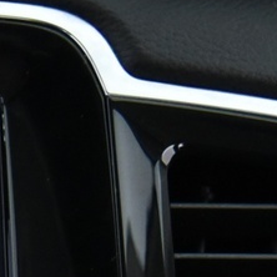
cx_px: -328
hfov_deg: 6.2
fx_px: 2472
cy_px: 563
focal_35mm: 273
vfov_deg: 6.2
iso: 4000
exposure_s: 1/40
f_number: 4
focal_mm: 44
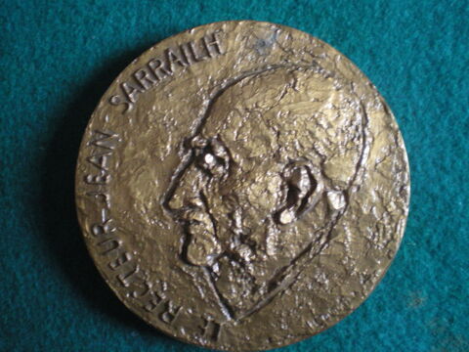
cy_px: 176
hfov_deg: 49.0
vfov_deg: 37.7
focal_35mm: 38
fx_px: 515
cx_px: 234
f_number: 3.1
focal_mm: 6.3
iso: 400
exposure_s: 1/8
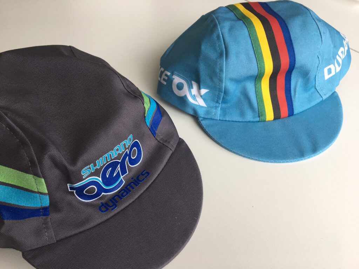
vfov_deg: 48.2
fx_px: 301
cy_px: 134
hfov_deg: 61.7
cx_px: 180
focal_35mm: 29
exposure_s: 1/50
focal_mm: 4.15
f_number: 2.2
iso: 32
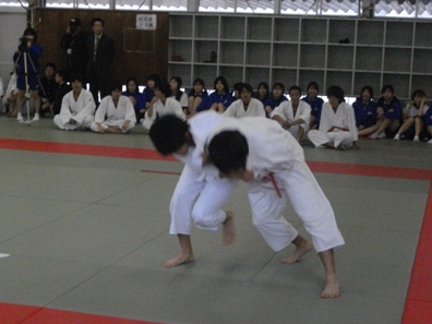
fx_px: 861
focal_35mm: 69
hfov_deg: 28.2
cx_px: 206
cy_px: 173
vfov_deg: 21.3
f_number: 4.1
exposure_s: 1/80
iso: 800
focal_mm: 11
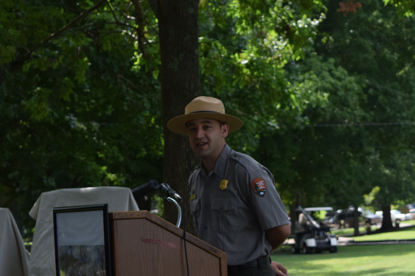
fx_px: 1368
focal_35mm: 119
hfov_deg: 17.2
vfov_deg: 11.5
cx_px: 269
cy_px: 167
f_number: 5.6
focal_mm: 55
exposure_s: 1/1000
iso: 640
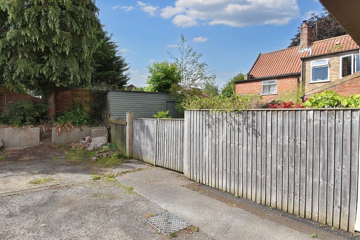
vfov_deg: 59.5
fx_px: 210
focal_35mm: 21
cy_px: 120
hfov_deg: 81.2
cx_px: 180
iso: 100
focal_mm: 14
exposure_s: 1/250
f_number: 8
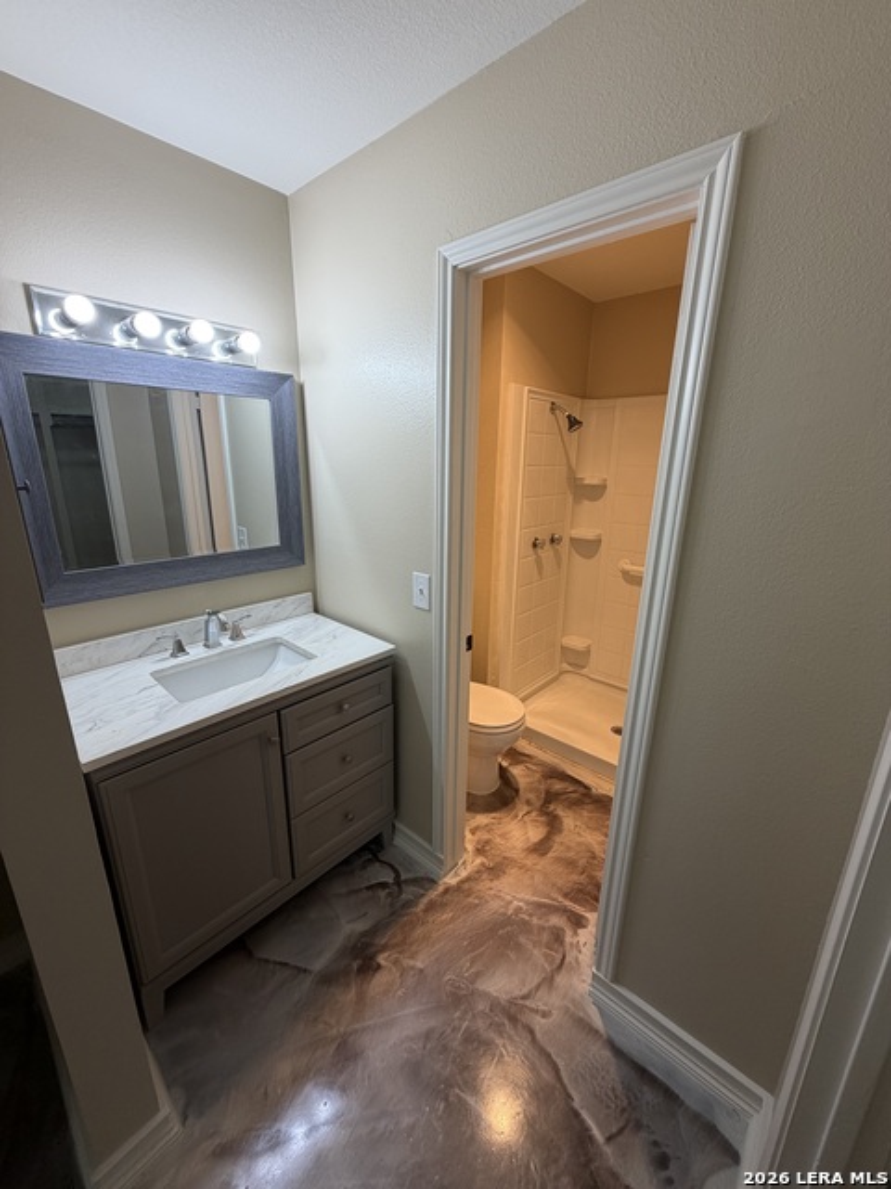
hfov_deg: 85.7
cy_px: 594
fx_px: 480
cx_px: 446
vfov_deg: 102.1
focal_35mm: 14
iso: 100
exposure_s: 1/120
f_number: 2.2
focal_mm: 2.22
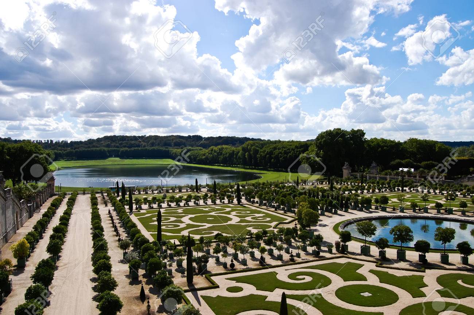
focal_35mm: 28
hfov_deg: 64.6
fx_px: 375
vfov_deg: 45.6
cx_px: 237
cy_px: 158
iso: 200
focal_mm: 19
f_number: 10
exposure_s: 1/400
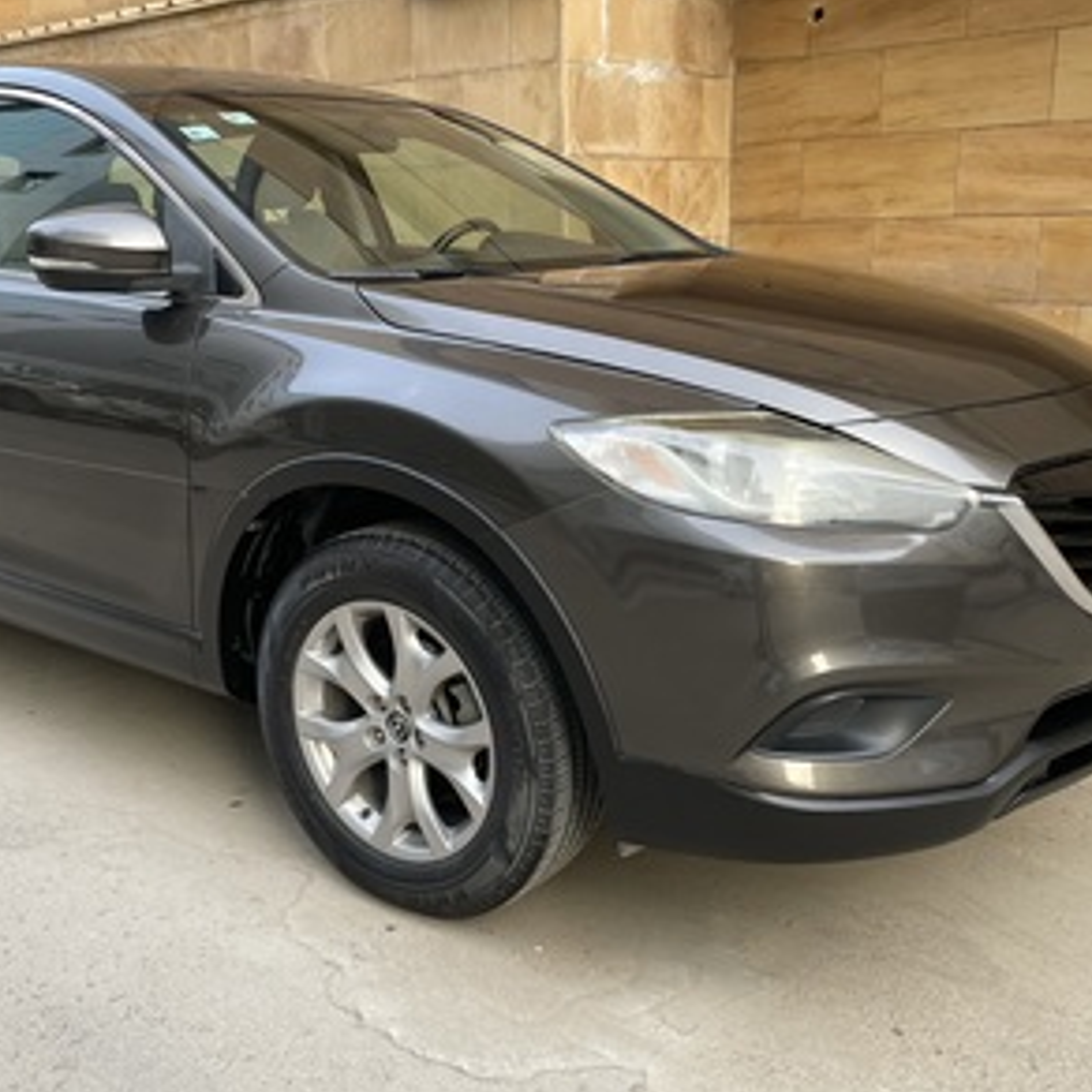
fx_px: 1285
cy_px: 559
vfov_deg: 46.0
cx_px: 462
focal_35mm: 36
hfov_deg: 45.9
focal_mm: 4.2
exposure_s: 1/121
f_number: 1.6
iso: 64
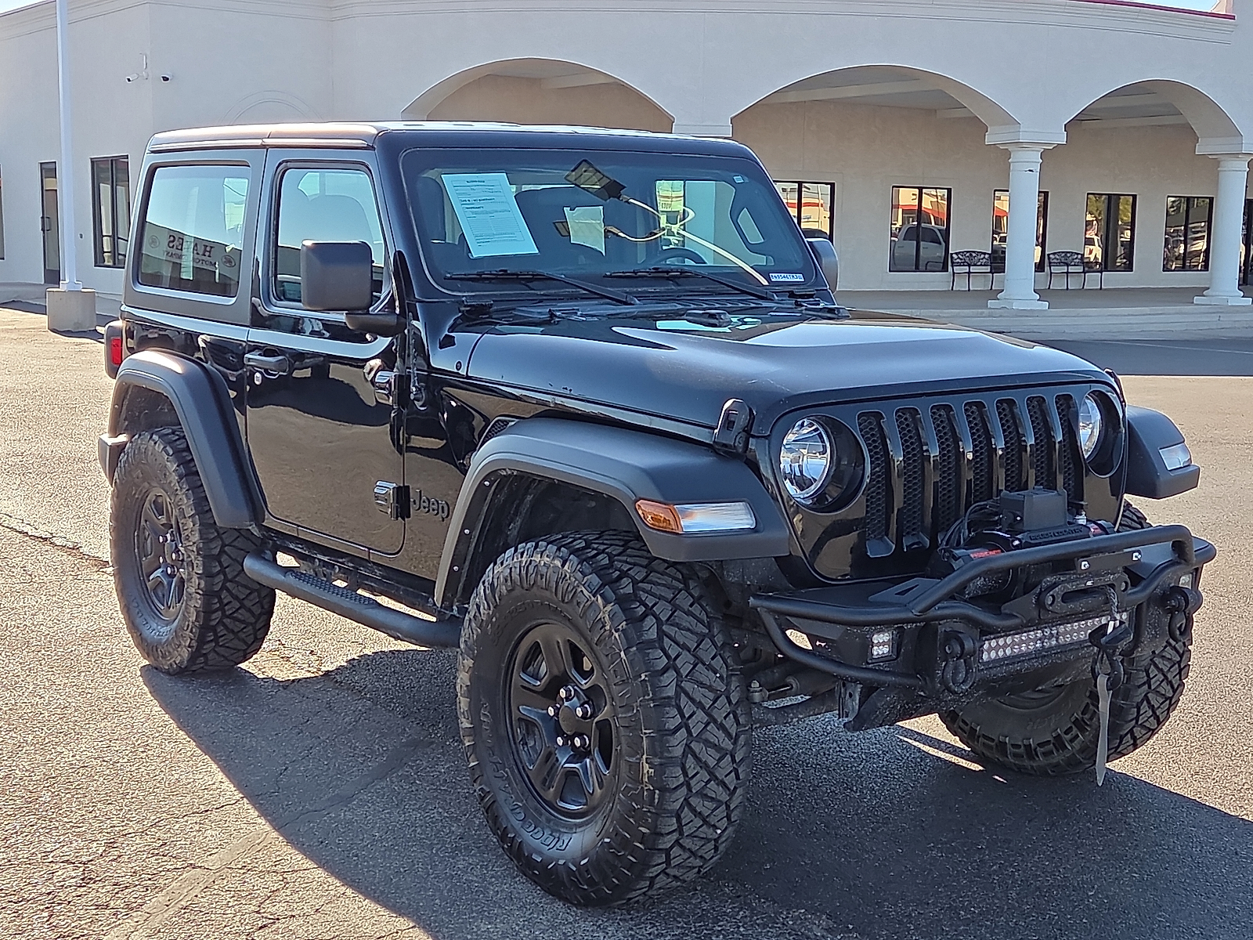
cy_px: 470
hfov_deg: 40.4
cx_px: 626
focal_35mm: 47
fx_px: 1701
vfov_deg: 30.9
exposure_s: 1/769
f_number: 1.8
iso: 25
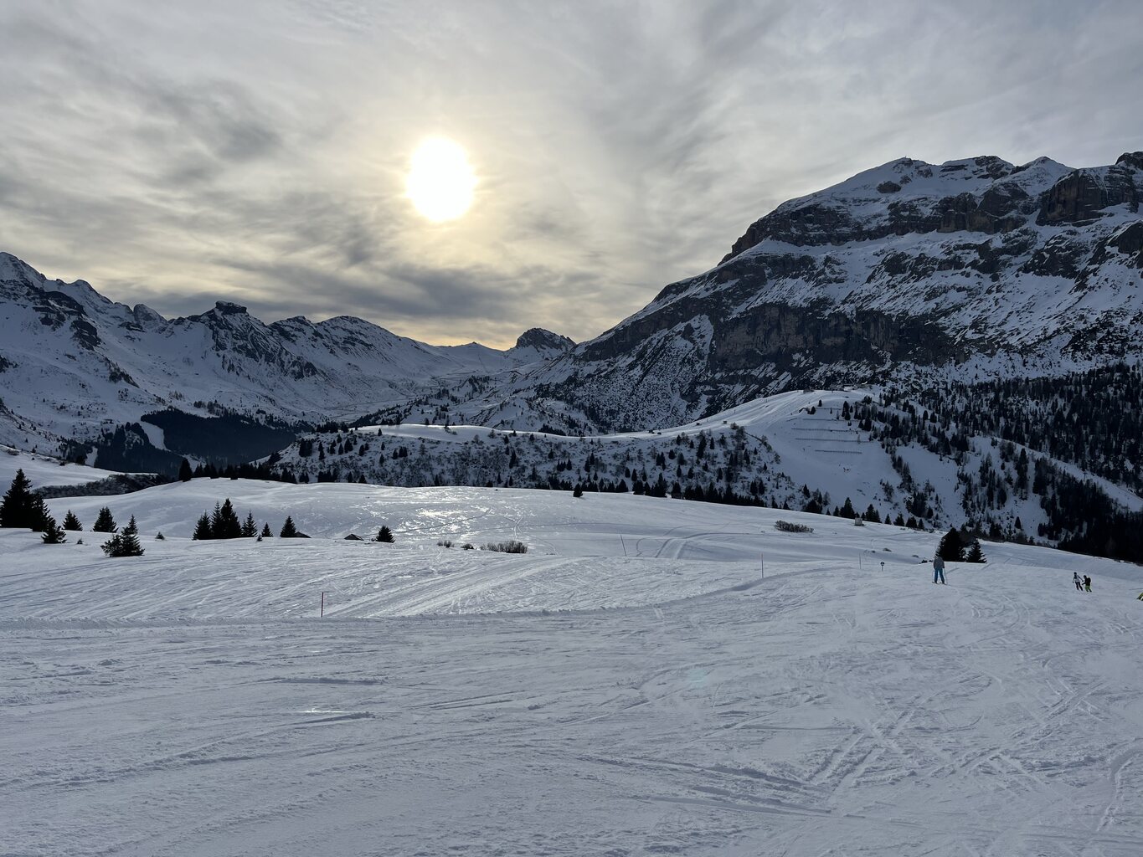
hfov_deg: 67.3
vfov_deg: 53.1
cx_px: 572
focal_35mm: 26
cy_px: 428
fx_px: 859
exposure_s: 1/8403
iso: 50
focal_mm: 5.1
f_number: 1.6
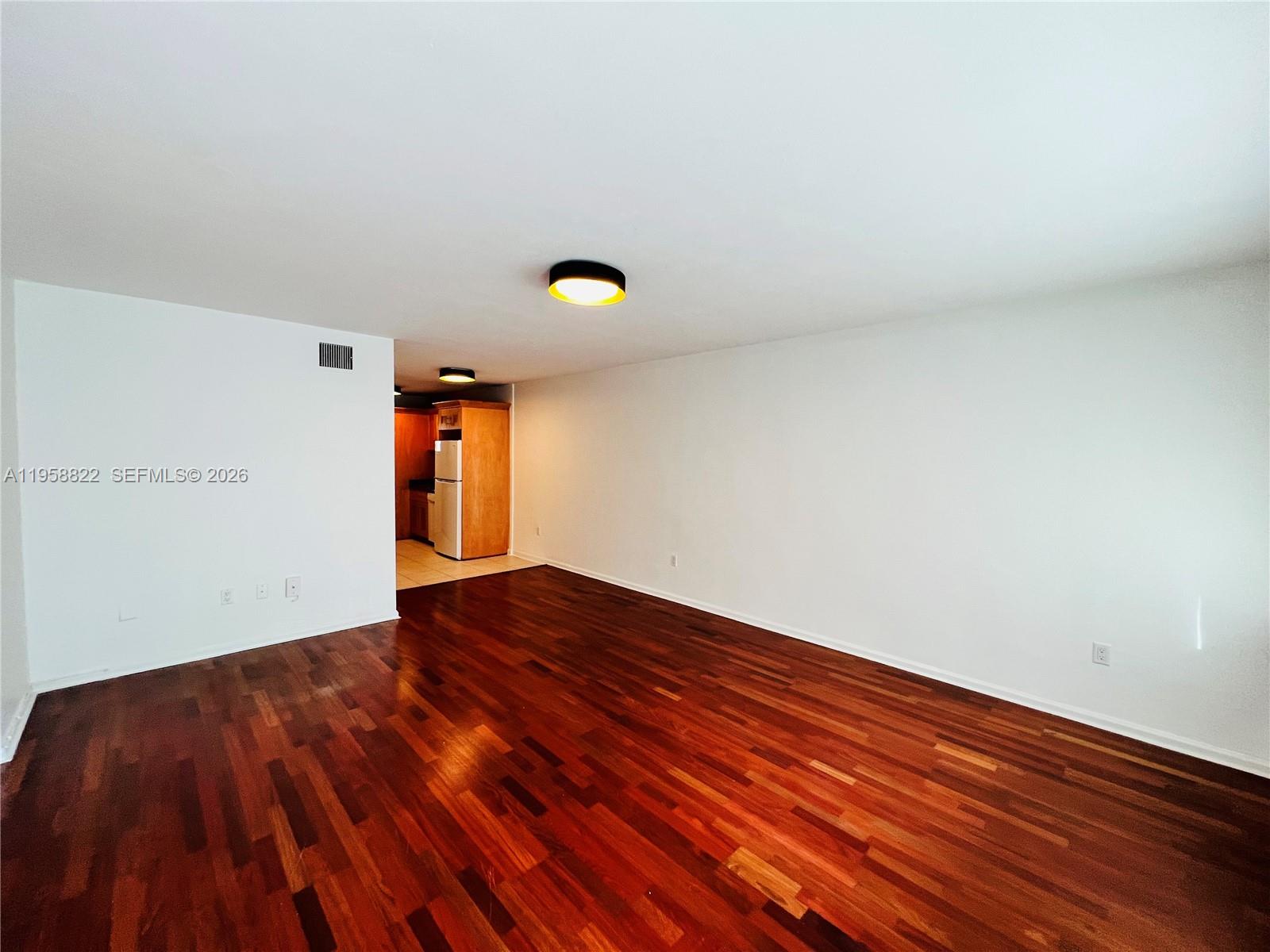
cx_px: 635
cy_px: 476
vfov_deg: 89.9
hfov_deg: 106.2
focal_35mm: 13
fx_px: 477
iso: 200
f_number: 1.8
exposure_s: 1/120
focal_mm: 1.57
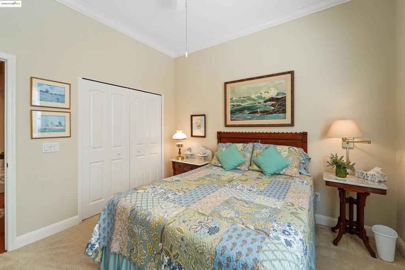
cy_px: 135
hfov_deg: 104.2
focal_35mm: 14
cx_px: 202
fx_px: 158
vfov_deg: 81.2
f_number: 8
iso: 100
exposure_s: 1/5
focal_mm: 14
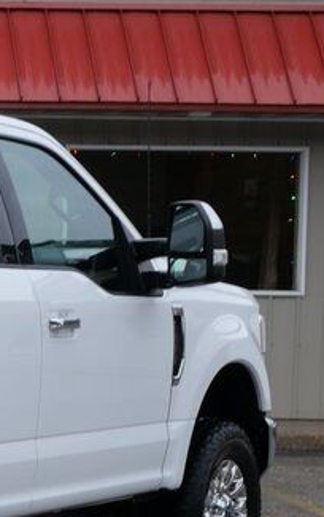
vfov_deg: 13.0
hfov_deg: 7.6
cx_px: -449
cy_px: 466
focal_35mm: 160
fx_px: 2259
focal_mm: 24
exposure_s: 1/125
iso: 200
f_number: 5.6
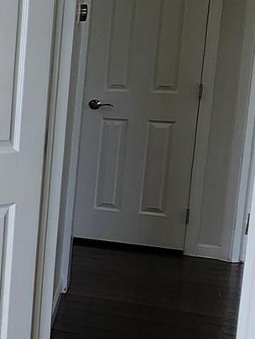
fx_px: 726
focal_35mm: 74
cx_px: -420
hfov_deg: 12.9
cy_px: 142
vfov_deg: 26.3
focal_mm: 2.2
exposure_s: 1/120
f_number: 2.2
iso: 80
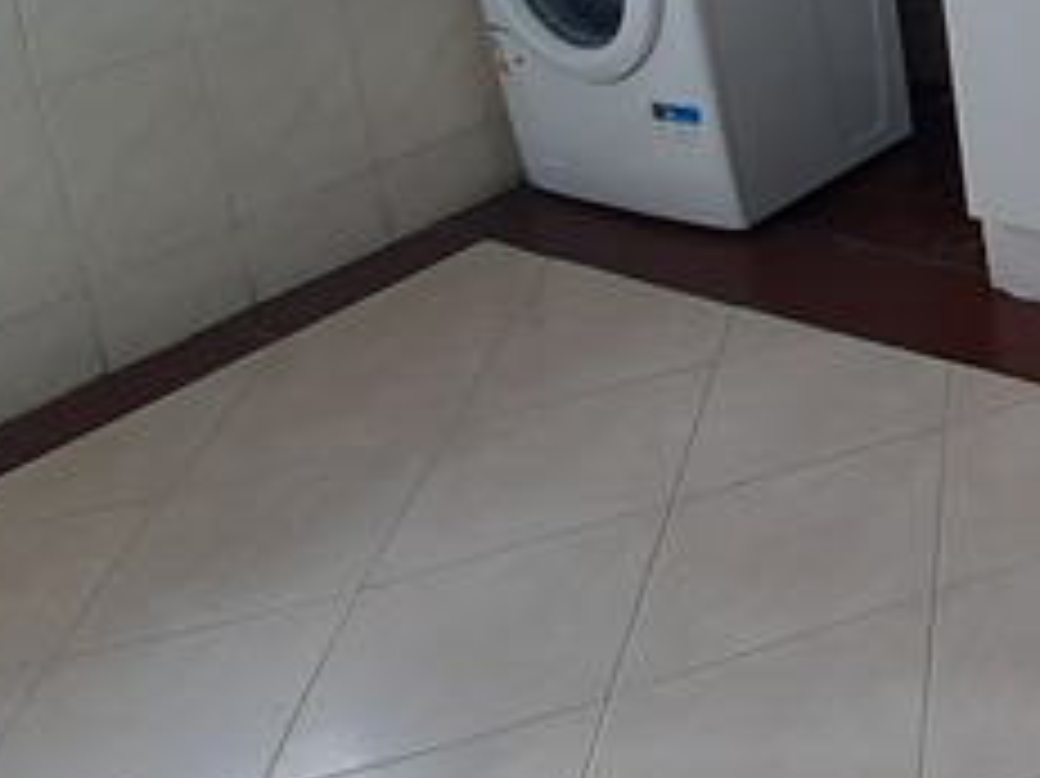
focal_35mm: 45
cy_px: -328
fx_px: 1351
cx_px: 1661
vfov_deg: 25.7
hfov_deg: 26.2
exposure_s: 1/124
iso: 40
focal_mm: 1.42
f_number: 2.2
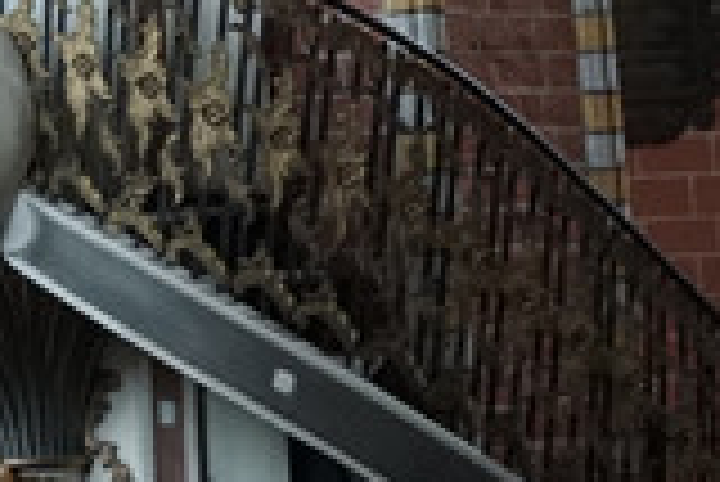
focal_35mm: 180
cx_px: -490
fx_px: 3603
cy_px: -293
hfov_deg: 10.8
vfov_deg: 7.5
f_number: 3.5
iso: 1000
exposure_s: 1/30
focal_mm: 16
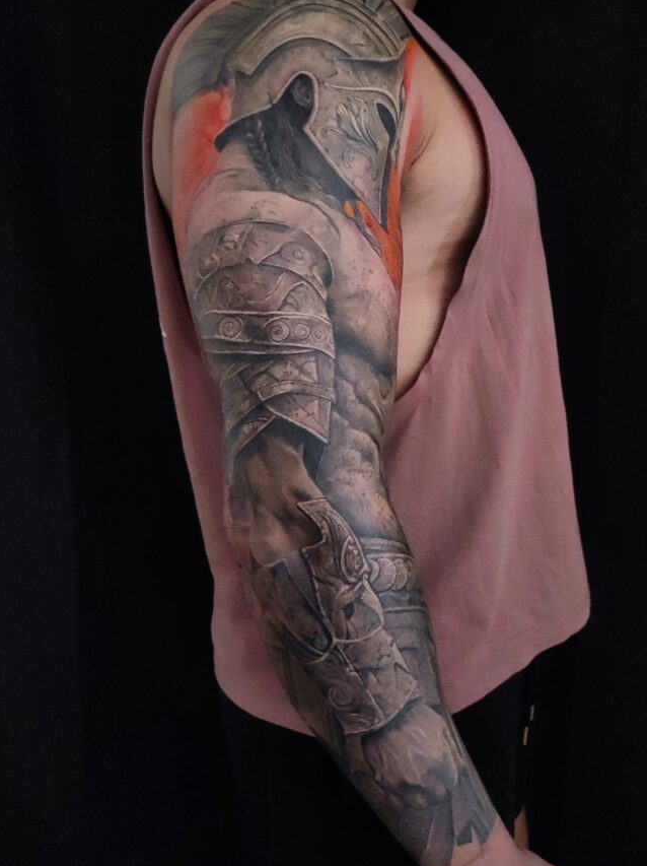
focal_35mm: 30
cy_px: 372
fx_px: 749
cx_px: 370
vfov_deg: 59.8
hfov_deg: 46.6
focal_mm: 4.7
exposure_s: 1/17
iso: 2481
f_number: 1.79
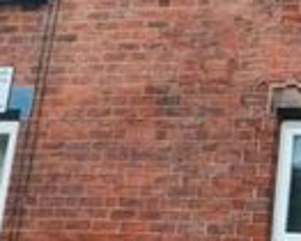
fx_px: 669
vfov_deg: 20.4
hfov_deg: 22.2
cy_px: 108
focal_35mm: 75
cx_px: 414
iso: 200
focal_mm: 10
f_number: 5.6
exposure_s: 1/125
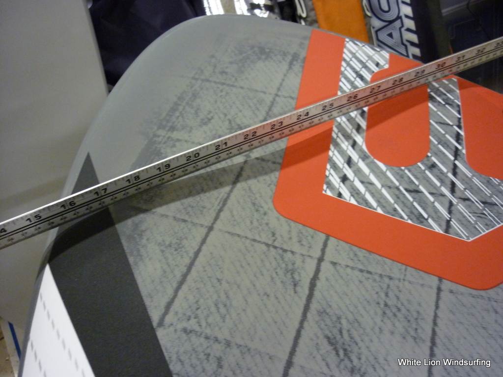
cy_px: 188
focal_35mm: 33
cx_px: 252
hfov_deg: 55.4
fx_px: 480
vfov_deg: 42.9
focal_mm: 5.5
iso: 400
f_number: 2.8
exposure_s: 1/10
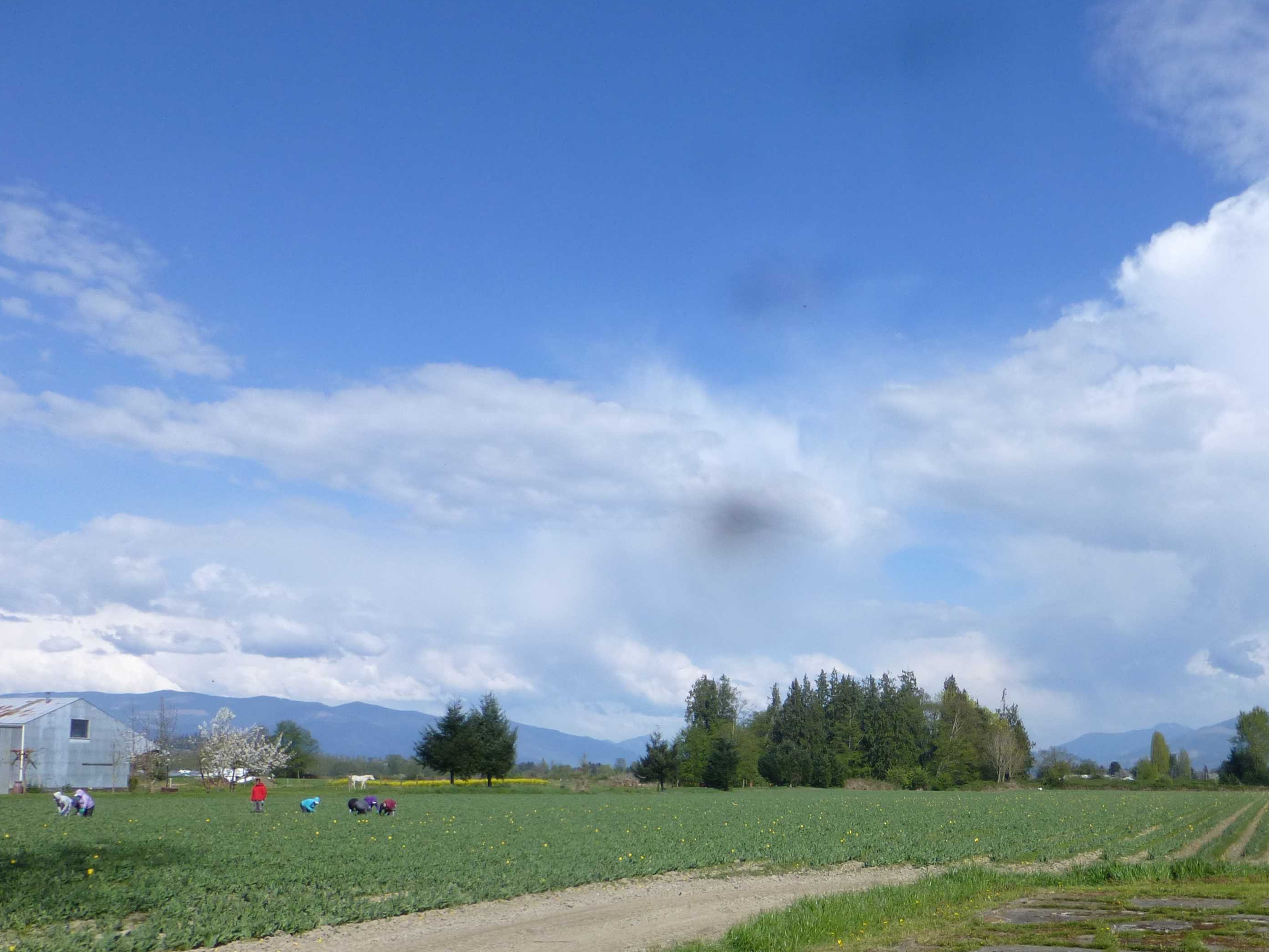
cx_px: 799
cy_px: 660
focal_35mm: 37
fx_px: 1357
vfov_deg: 38.1
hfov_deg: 49.6
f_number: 3.3
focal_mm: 4.3
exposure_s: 1/2000
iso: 100
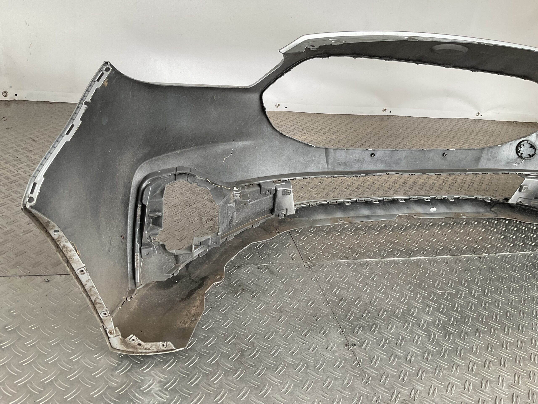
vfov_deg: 48.2
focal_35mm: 29
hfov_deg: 61.7
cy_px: 202
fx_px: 451
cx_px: 269
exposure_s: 1/120
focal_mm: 3
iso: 50
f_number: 1.8
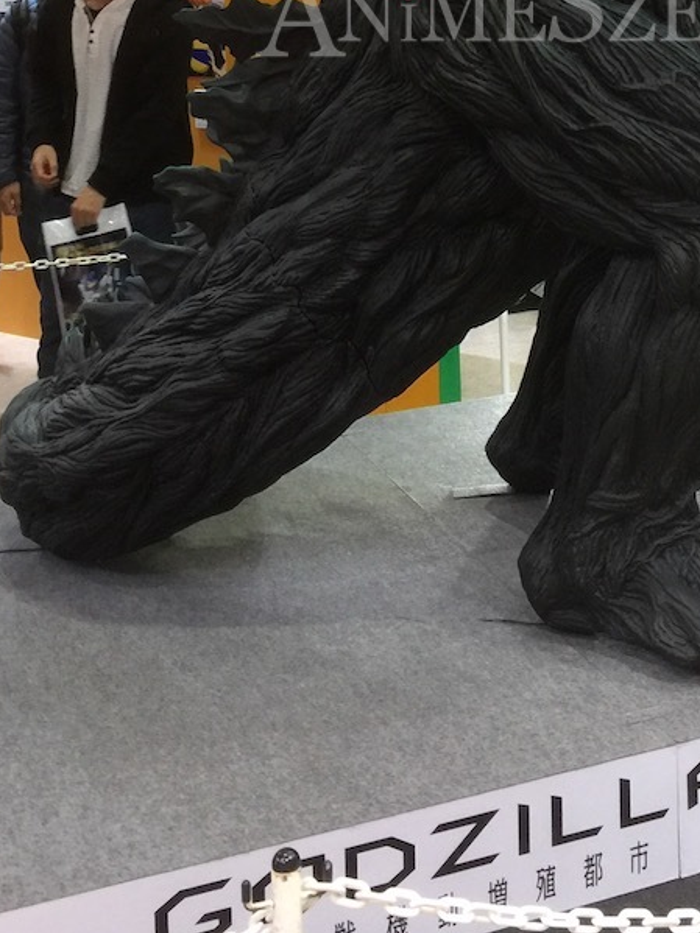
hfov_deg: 23.3
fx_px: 1672
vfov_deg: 29.3
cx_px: 561
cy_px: 12
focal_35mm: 62
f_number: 2.2
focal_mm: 4.15
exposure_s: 1/15
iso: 50
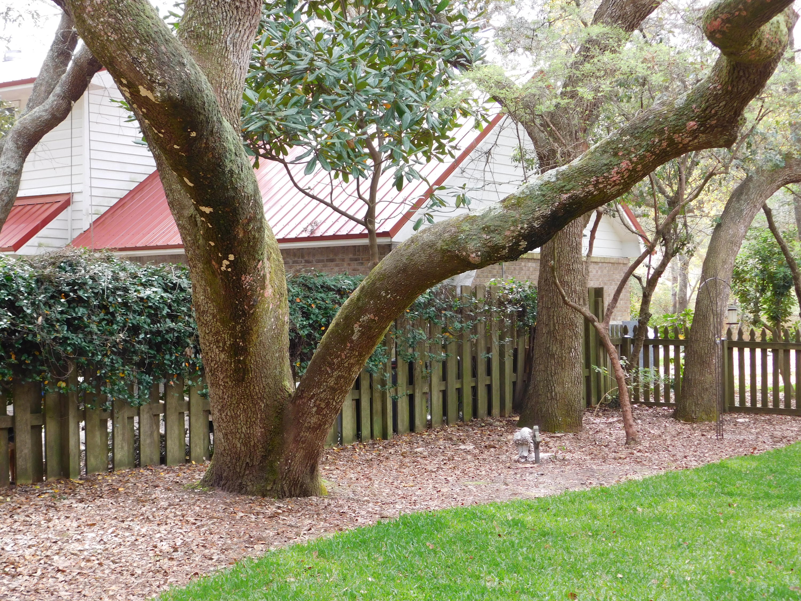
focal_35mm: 59
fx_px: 1365
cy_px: 300
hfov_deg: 32.7
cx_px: 400
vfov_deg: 24.8
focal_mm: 10.4
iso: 125
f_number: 4
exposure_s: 1/60
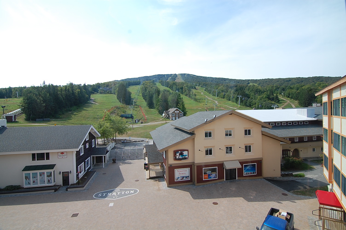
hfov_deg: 95.0
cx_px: 173
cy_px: 115
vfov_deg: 72.0
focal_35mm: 16
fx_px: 158
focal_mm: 11
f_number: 8
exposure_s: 1/250
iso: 200
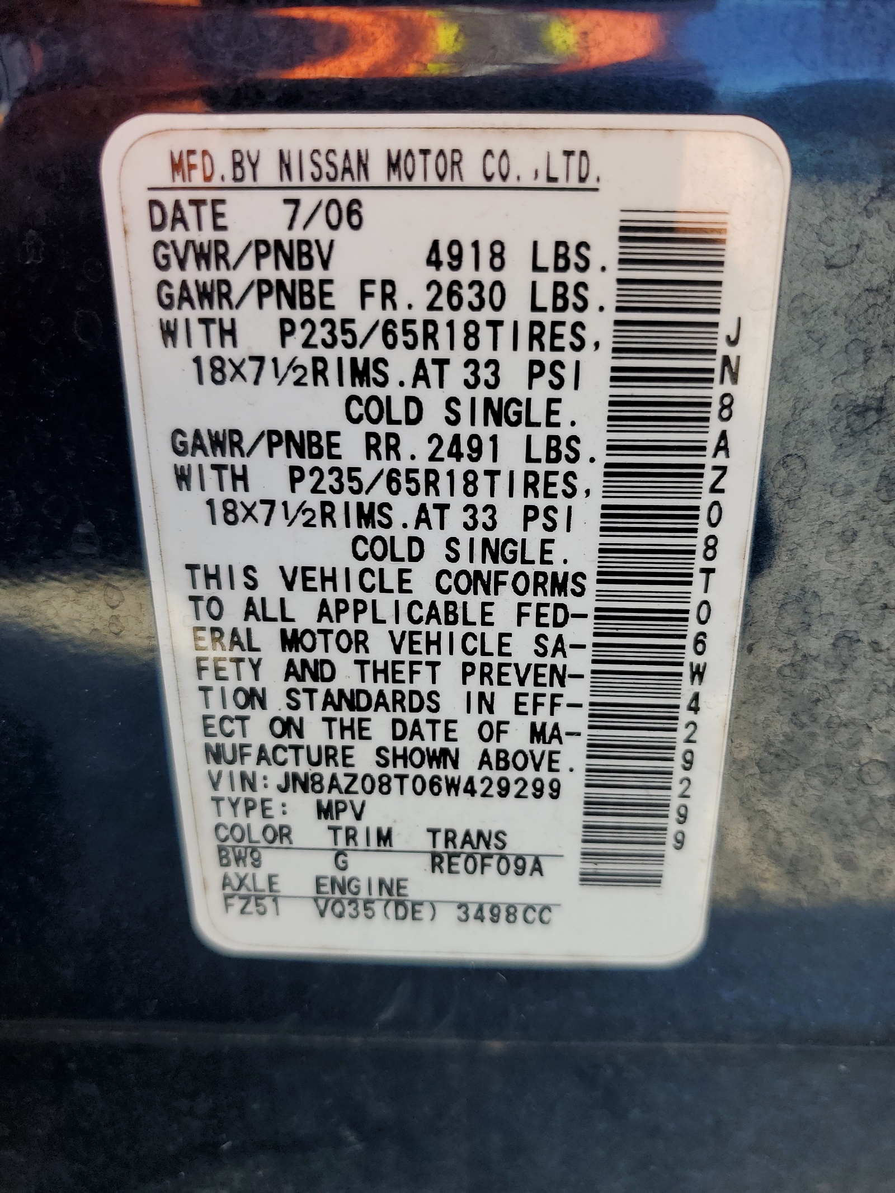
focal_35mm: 26
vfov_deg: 67.3
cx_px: 448
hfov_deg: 53.1
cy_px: 596
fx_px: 896
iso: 50
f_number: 1.5
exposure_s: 1/345
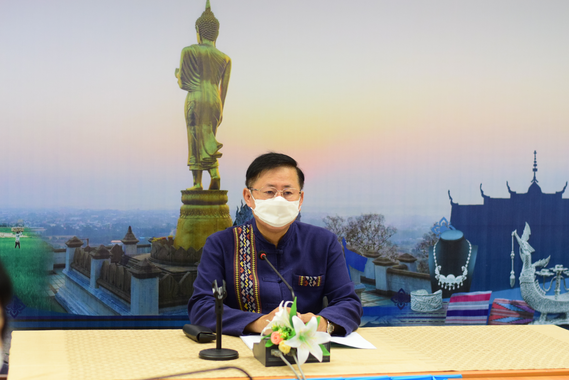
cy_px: 190
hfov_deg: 27.0
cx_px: 284
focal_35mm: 75
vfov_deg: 18.2
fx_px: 1186
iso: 1250
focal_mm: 50
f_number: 2.8
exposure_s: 1/200
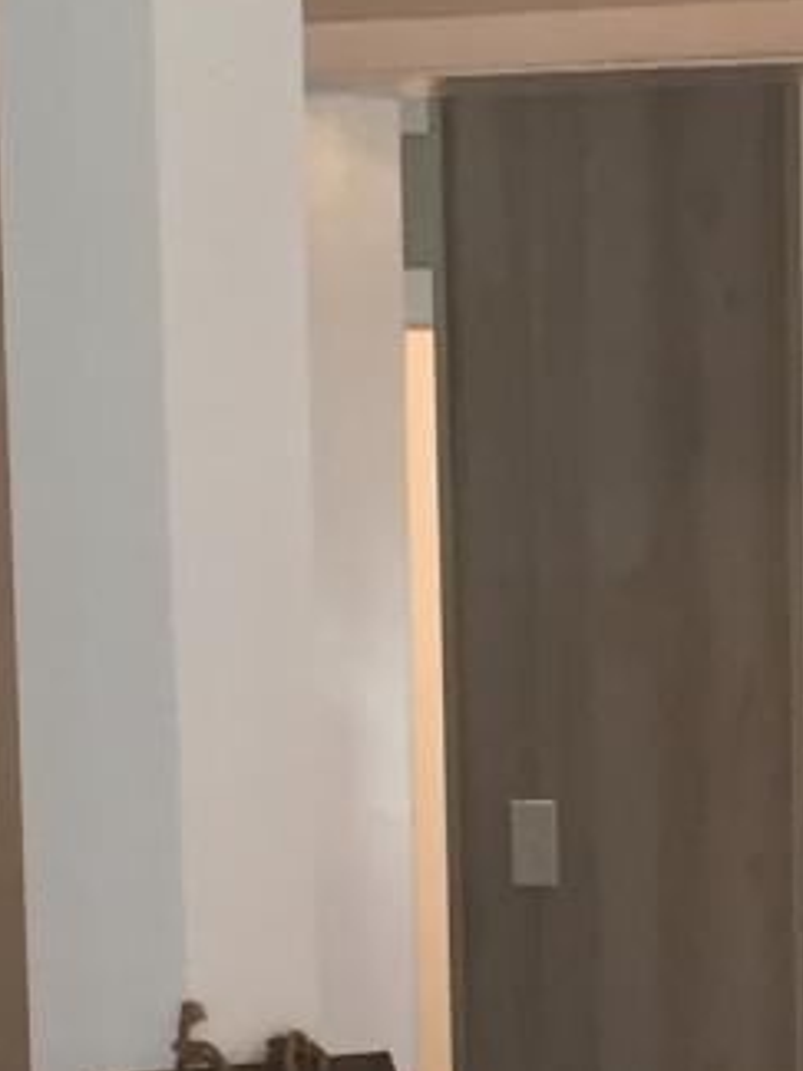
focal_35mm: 179
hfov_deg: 8.1
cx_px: 1180
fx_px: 5536
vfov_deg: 10.7
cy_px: 1514
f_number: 2.2
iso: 64
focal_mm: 4.15
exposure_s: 1/30
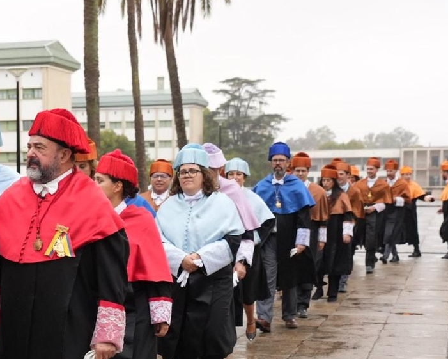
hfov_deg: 20.5
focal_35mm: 90
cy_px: 263
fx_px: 1193
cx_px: -5
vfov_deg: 17.0
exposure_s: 1/1600
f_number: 4.5
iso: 2000
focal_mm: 42
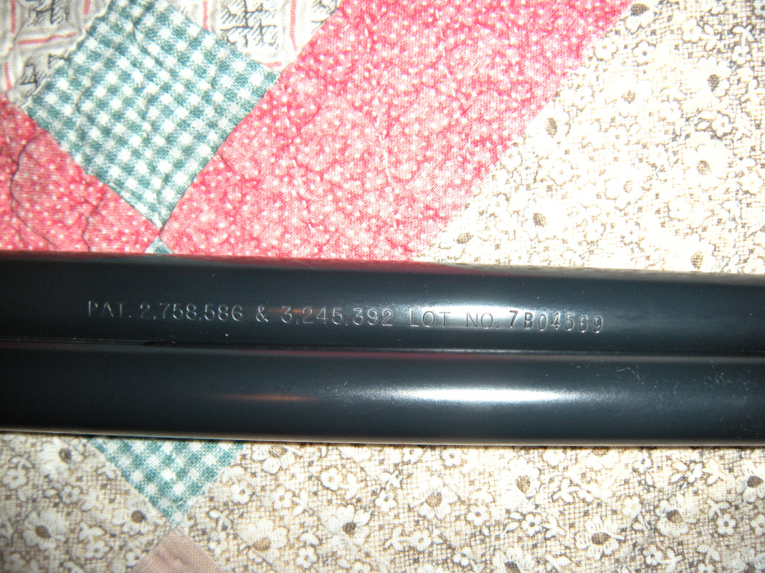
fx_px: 773
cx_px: 382
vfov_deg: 40.7
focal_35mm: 35
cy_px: 286
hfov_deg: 52.6
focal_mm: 5.9
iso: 200
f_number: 3.8
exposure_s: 1/60
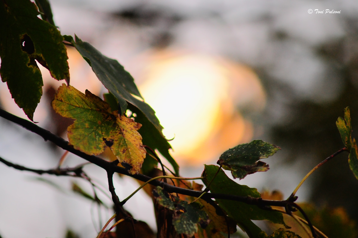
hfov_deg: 6.5
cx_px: 179
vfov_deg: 4.4
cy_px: 119
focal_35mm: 315
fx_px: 3129
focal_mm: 210
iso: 1600
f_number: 4
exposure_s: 1/320
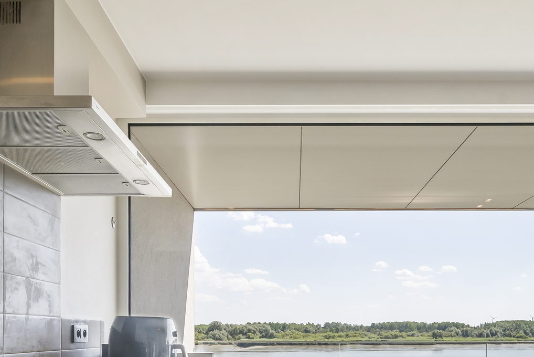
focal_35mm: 33
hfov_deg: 57.0
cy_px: 355
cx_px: 298
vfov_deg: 36.1
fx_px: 490
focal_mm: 14
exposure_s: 1/100
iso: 250
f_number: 8
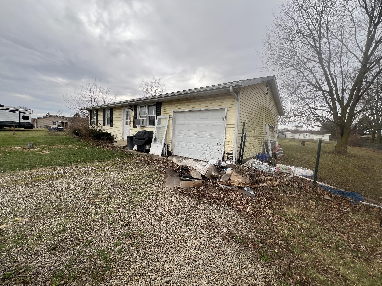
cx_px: 191
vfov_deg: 89.9
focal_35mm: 13
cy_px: 143
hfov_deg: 106.2
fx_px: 143
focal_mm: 1.57
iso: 32
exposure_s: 1/401
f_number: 1.8
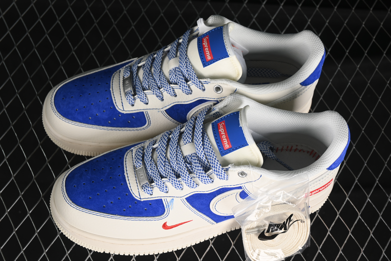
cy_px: 130
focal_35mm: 75
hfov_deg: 27.0
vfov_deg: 18.2
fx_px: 815
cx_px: 196
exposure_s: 1/80
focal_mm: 50
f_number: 7.1
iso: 160
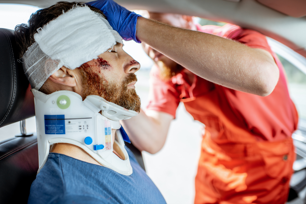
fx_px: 298
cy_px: 102
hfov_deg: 54.4
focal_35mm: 35
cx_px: 153
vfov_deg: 37.9
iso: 200
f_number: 2.2
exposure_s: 1/1000
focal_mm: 35
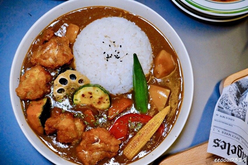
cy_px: 82
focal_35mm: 51
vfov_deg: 26.5
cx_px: 124
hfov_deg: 38.9
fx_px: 351
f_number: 7.1
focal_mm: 51
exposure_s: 1/200
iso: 6400
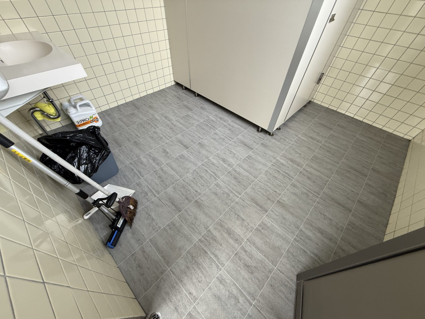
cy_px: 160
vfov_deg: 85.7
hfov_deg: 102.1
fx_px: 172
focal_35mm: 14
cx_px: 212
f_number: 2.2
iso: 160
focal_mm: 2.22
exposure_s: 1/99
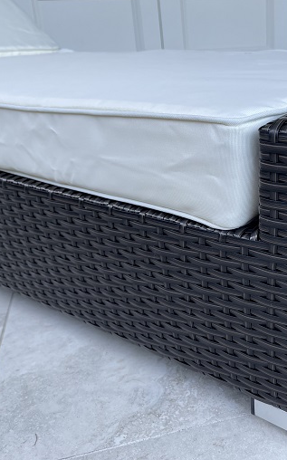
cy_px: 235
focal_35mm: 38
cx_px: 236
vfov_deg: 51.6
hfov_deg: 32.5
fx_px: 476
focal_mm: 5.1
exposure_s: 1/121
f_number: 1.6
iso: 40
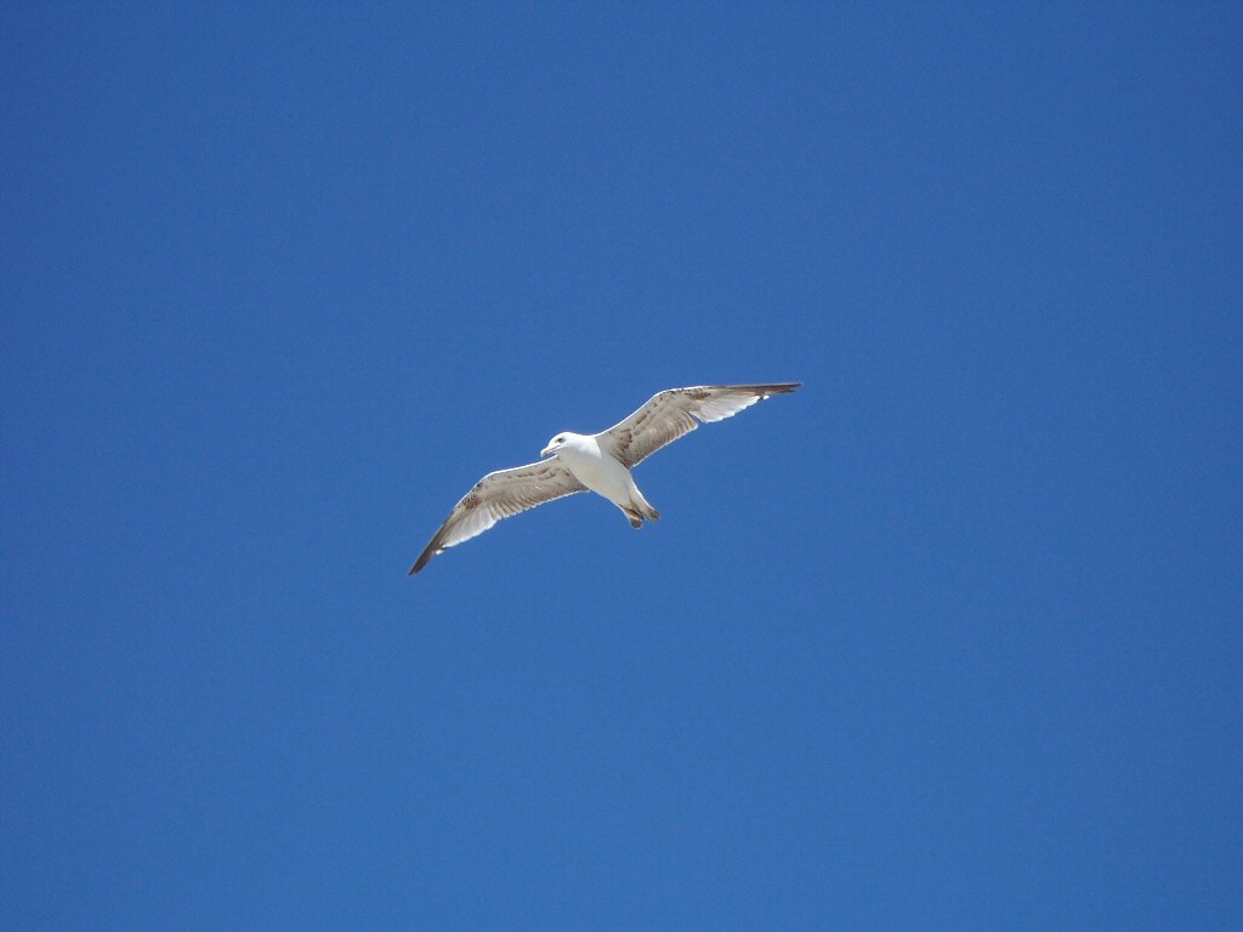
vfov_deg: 10.2
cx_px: 622
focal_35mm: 146
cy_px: 466
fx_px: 5243
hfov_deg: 13.5
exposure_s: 1/350
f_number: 6.7
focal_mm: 25.1
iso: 80
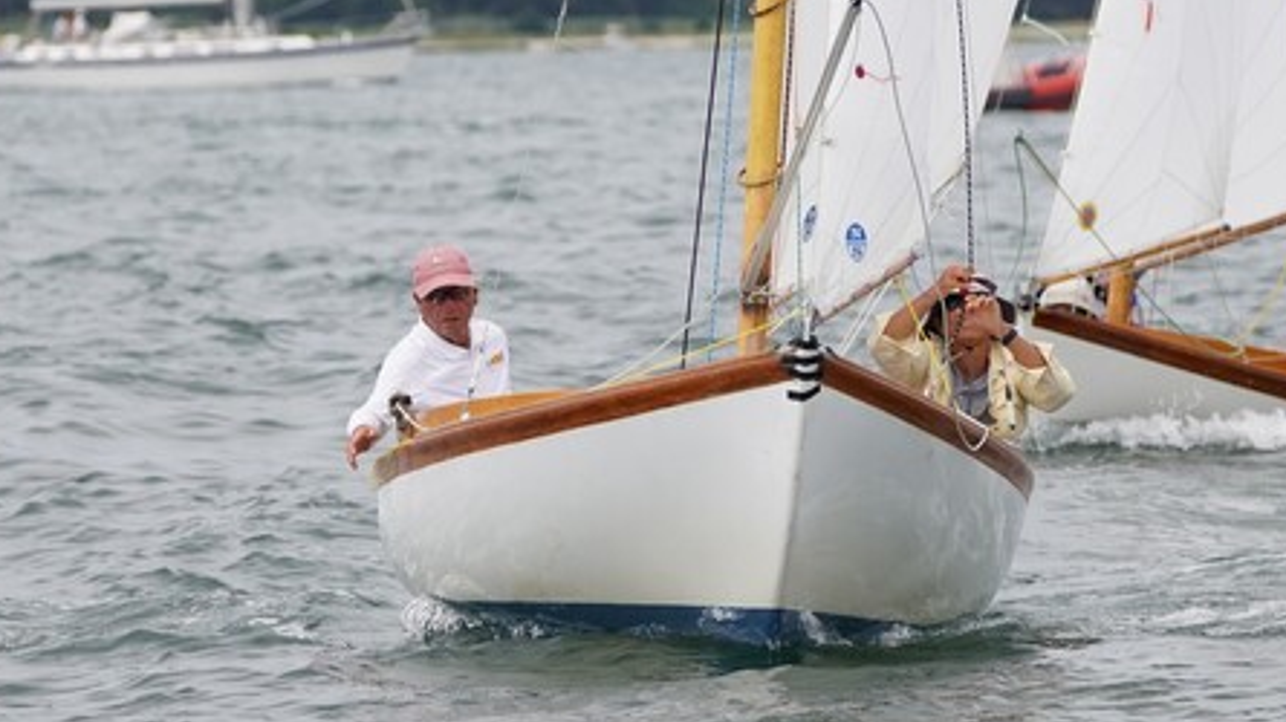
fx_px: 16838
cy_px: 319
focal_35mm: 494
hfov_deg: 4.4
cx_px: 792
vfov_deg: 2.5
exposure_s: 1/1250
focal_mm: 175
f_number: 5
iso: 250
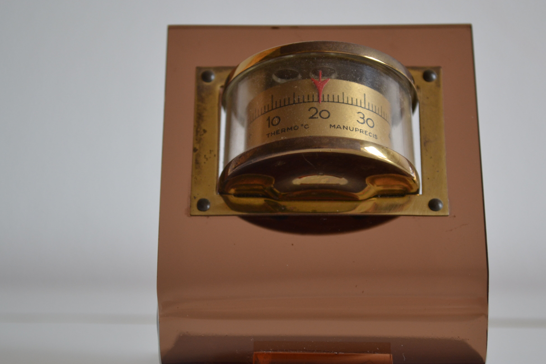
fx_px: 1395
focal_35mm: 92
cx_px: 282
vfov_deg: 14.9
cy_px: 188
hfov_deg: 22.1
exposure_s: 1/40
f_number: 5.6
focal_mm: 52
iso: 400
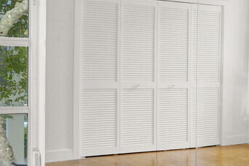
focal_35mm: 75
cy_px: 75
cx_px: 449
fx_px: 518
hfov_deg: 19.8
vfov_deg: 18.2
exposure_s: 1/100
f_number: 8
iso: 800
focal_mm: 16
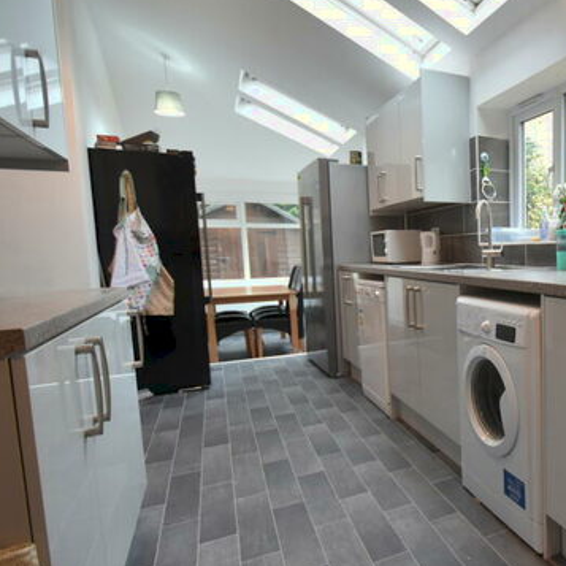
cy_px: 285
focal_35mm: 25
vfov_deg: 62.9
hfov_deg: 55.2
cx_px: 503
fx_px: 462
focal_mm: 10
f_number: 3.5
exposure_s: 1/60
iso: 1000
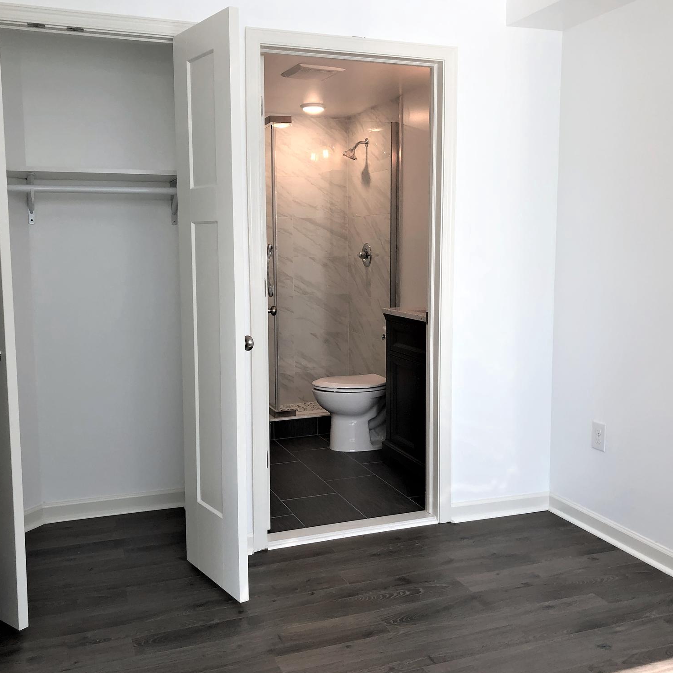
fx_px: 748
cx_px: 327
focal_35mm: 34
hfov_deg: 48.4
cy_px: 332
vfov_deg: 48.4
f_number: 1.8
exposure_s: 1/120
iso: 32
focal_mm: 4
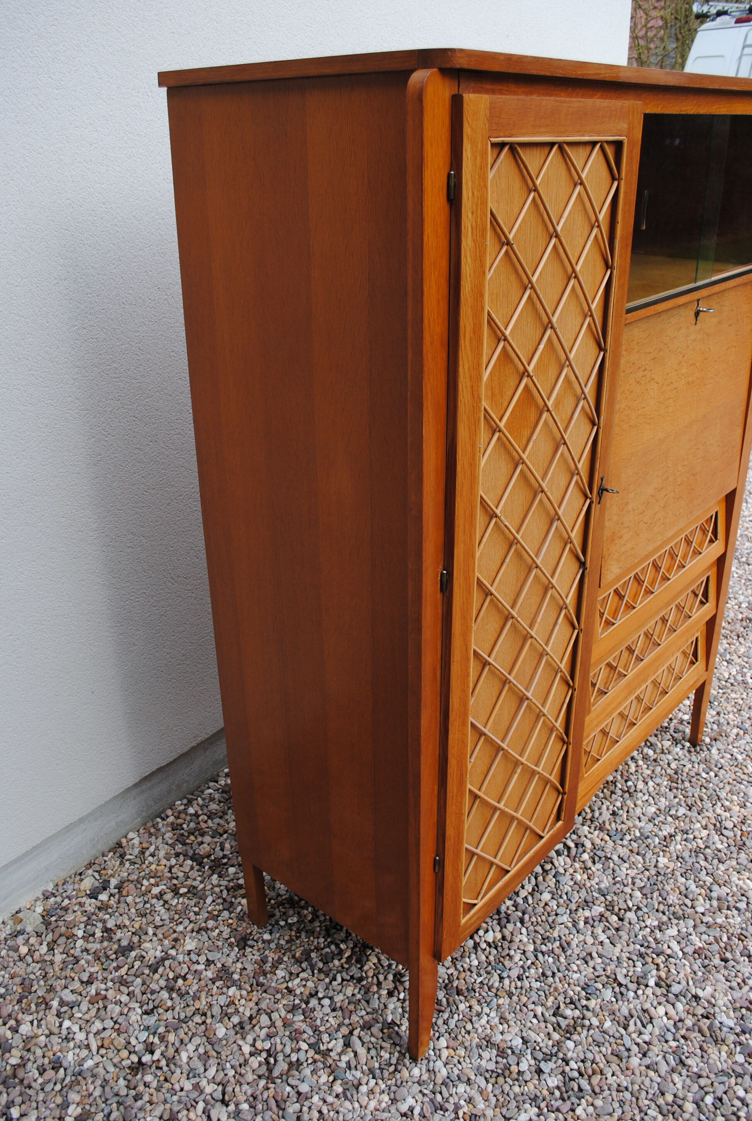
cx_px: 376
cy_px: 560
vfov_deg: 61.8
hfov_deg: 43.8
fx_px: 935
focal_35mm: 30
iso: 100
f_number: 5.6
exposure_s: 1/125
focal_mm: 20
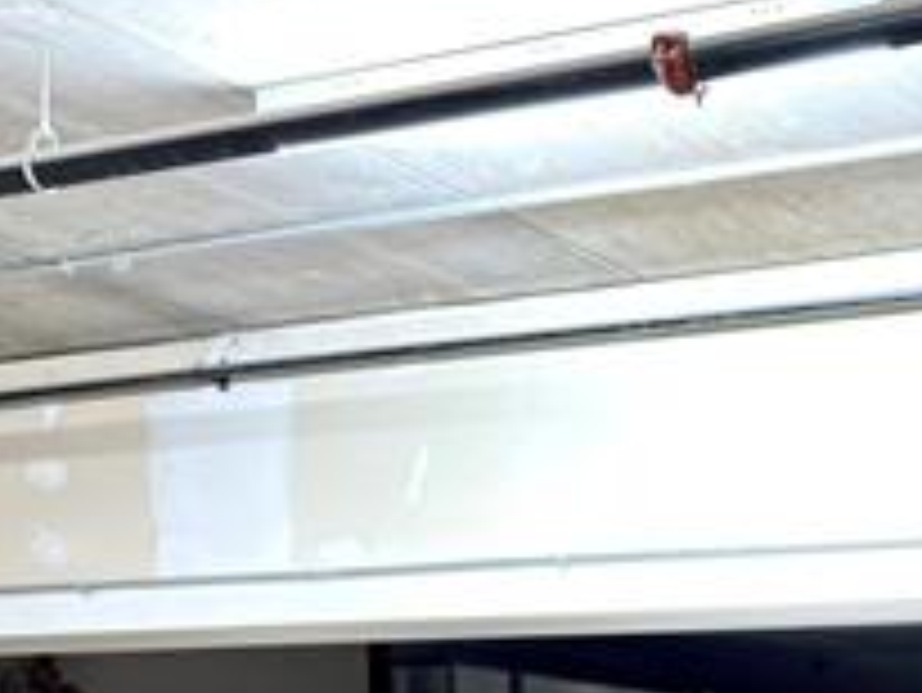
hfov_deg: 24.3
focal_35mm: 75
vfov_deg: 18.1
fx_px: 1999
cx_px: 1003
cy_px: 950
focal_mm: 6.76
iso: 640
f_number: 1.78
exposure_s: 1/24
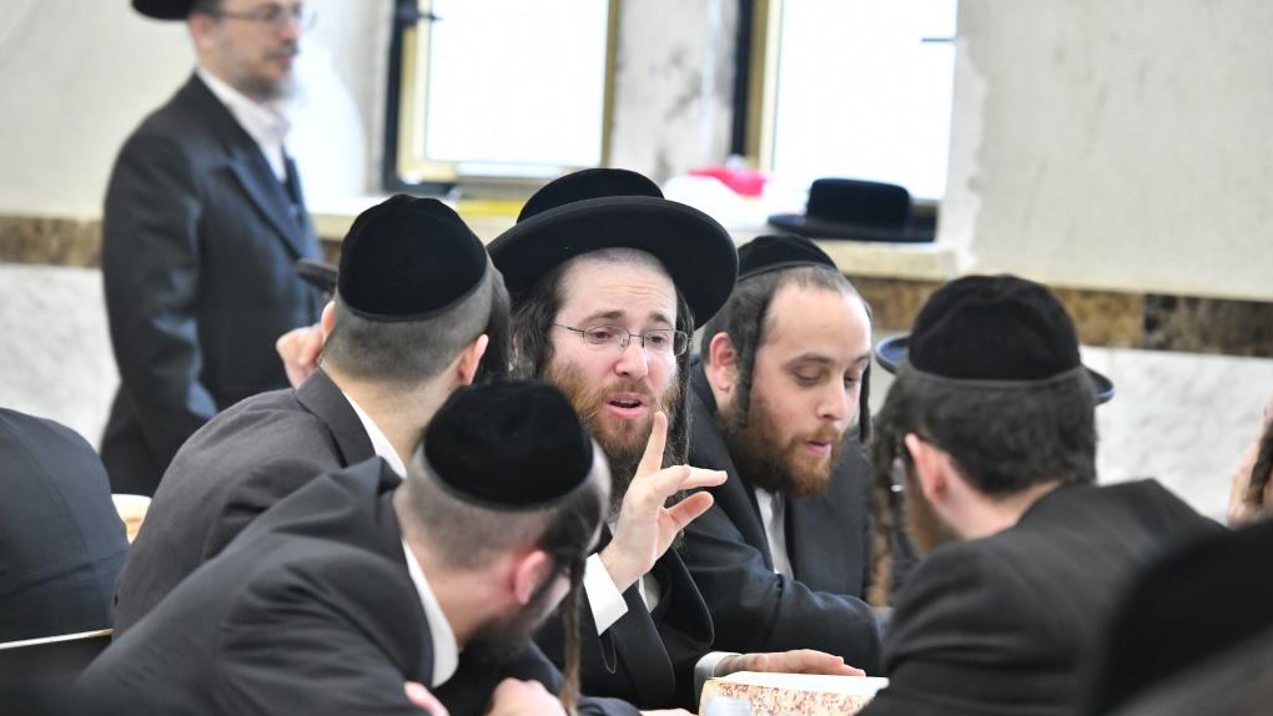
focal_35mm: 142
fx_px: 4794
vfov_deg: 8.5
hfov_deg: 15.1
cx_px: 638
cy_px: 412
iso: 2500
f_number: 5
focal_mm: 135
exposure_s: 1/125
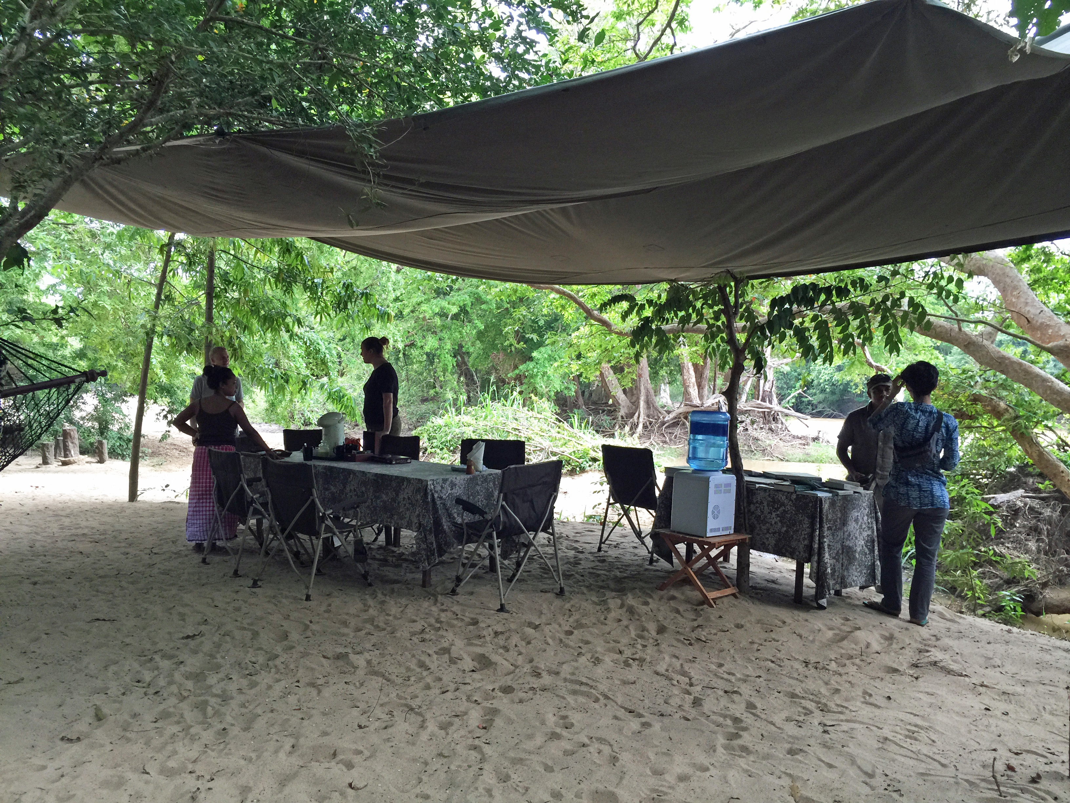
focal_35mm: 29
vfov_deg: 48.2
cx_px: 535
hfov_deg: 61.7
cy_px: 402
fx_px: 896
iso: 50
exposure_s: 1/30
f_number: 2.2
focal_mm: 4.15
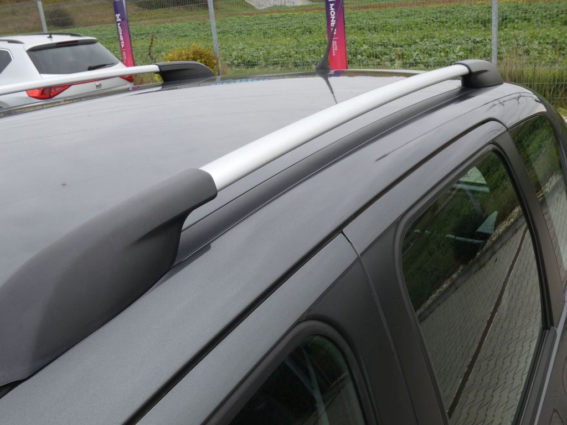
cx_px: 284
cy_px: 212
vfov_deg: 39.7
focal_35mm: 36
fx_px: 590
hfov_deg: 51.4
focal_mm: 6.5
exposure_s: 1/100
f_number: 5.6
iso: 80
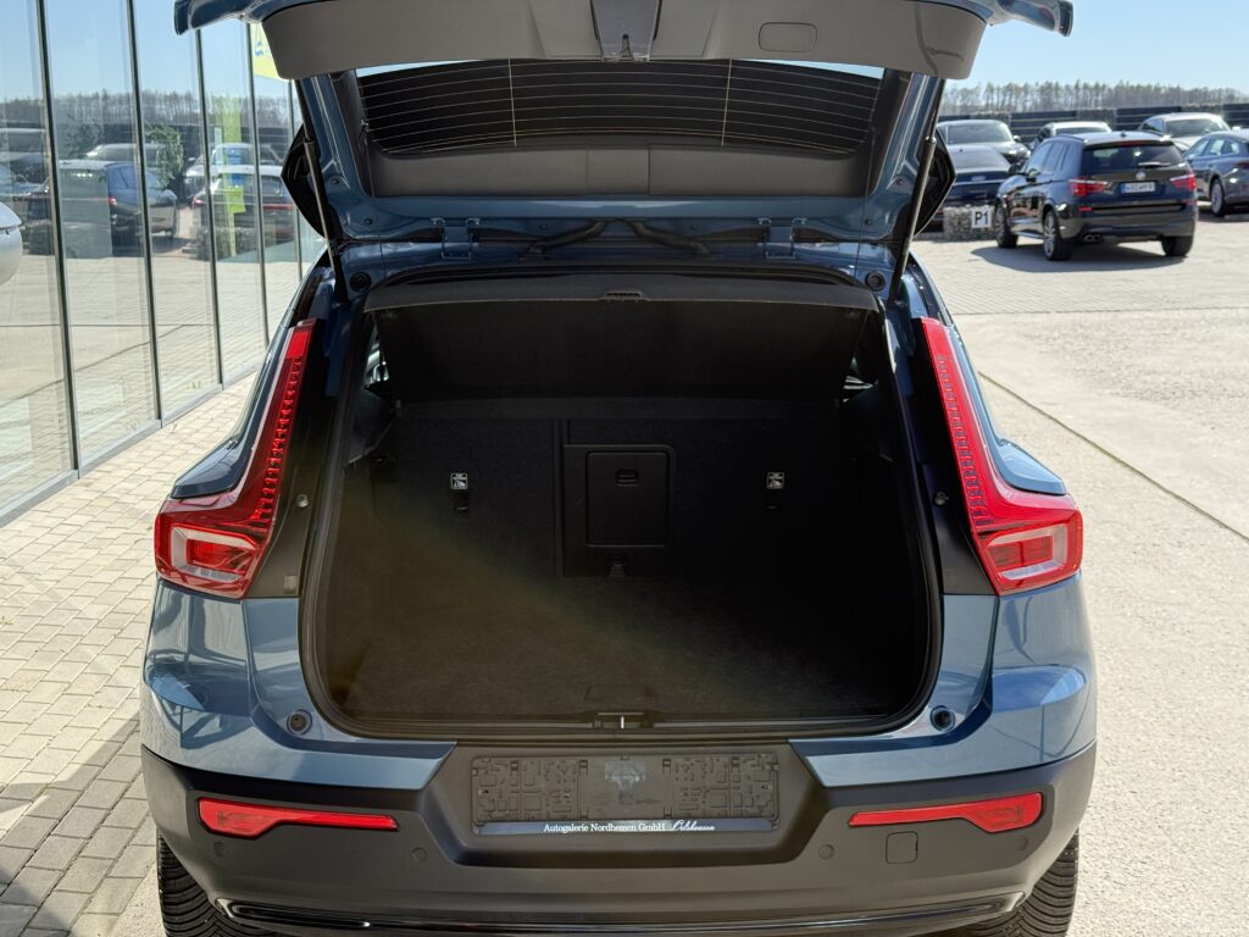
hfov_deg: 39.7
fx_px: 1732
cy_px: 468
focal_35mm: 48
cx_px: 624
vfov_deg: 30.3
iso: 100
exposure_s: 1/1795
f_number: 1.78
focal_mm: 6.76
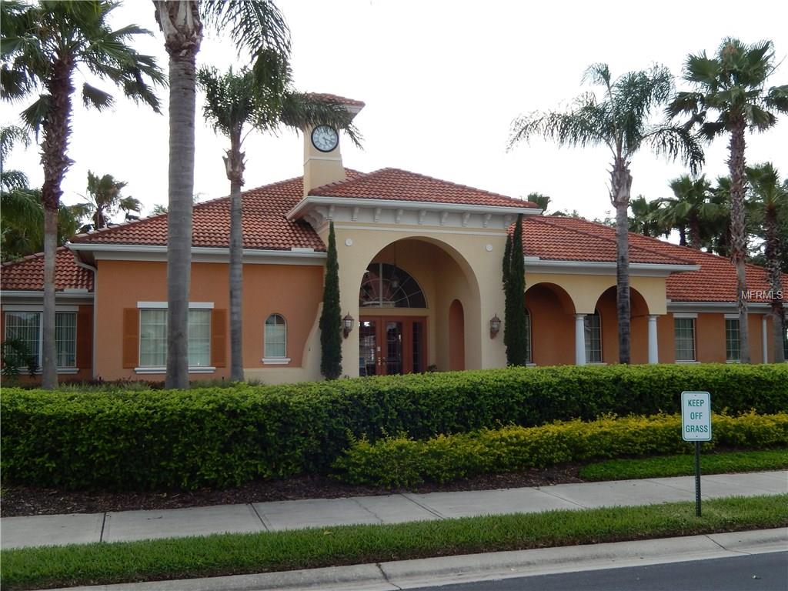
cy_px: 296
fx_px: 820
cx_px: 394
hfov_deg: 51.4
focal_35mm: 36
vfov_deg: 39.7
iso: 125
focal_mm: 6.5
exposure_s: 1/640
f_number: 4
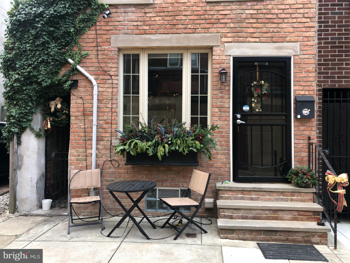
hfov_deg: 63.4
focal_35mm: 28
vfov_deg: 49.7
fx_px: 283
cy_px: 132
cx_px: 175
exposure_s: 1/120
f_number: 1.8
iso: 50
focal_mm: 4
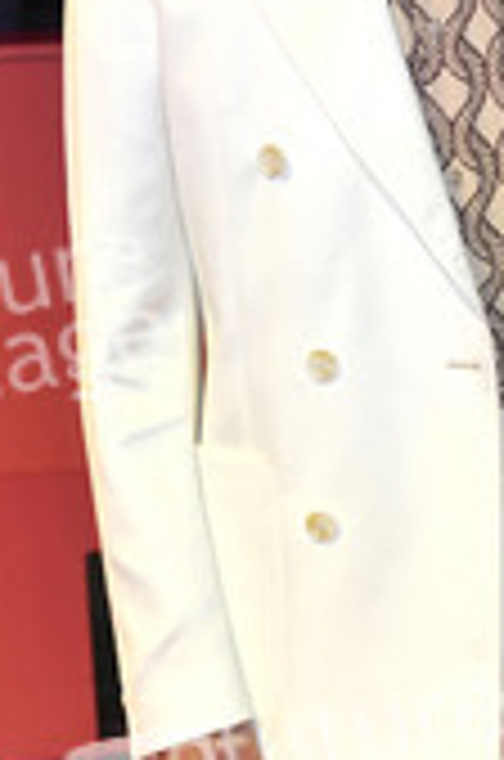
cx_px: 423
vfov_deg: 12.3
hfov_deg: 8.2
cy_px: 117
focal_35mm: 166
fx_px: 3500
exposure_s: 1/250
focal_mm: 70
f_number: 5.6
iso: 1600
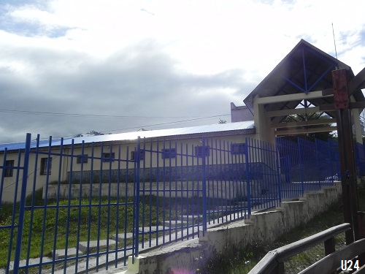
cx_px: 182
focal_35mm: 29
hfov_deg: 61.7
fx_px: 306
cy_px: 137
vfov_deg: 48.2
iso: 160
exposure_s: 1/688
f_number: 8
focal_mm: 5.2
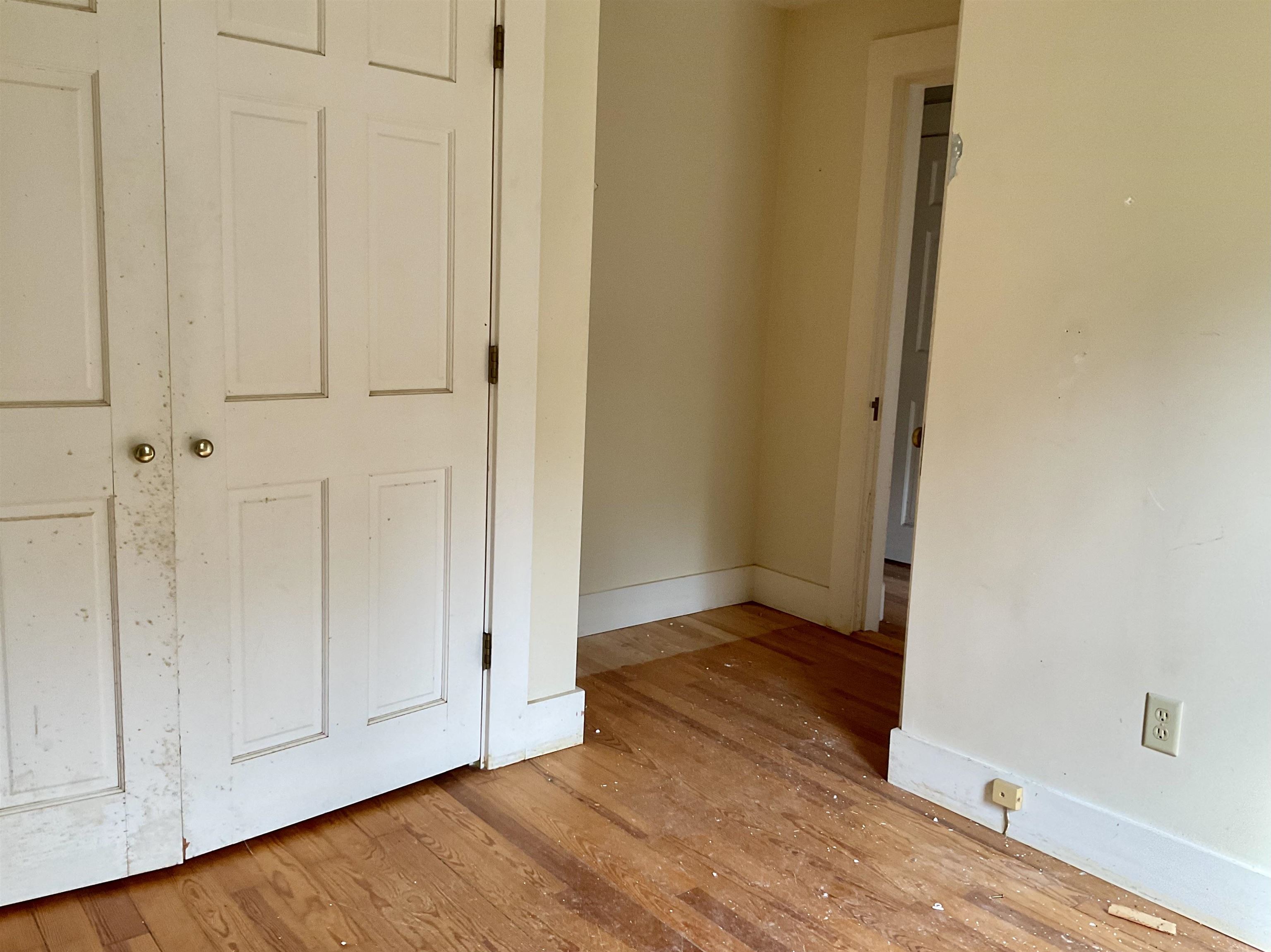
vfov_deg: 48.2
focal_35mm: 29
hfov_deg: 61.7
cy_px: 476
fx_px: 1065
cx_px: 636
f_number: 1.8
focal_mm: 3
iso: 80
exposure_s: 1/60
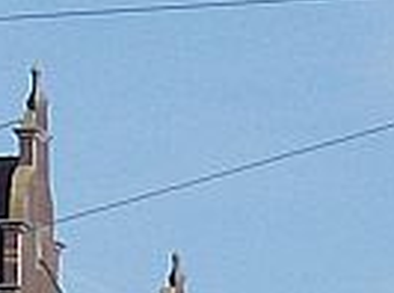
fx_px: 9467
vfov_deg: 1.8
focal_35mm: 834
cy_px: 667
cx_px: -62
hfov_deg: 2.4
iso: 100
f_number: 7.8
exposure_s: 1/328
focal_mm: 18
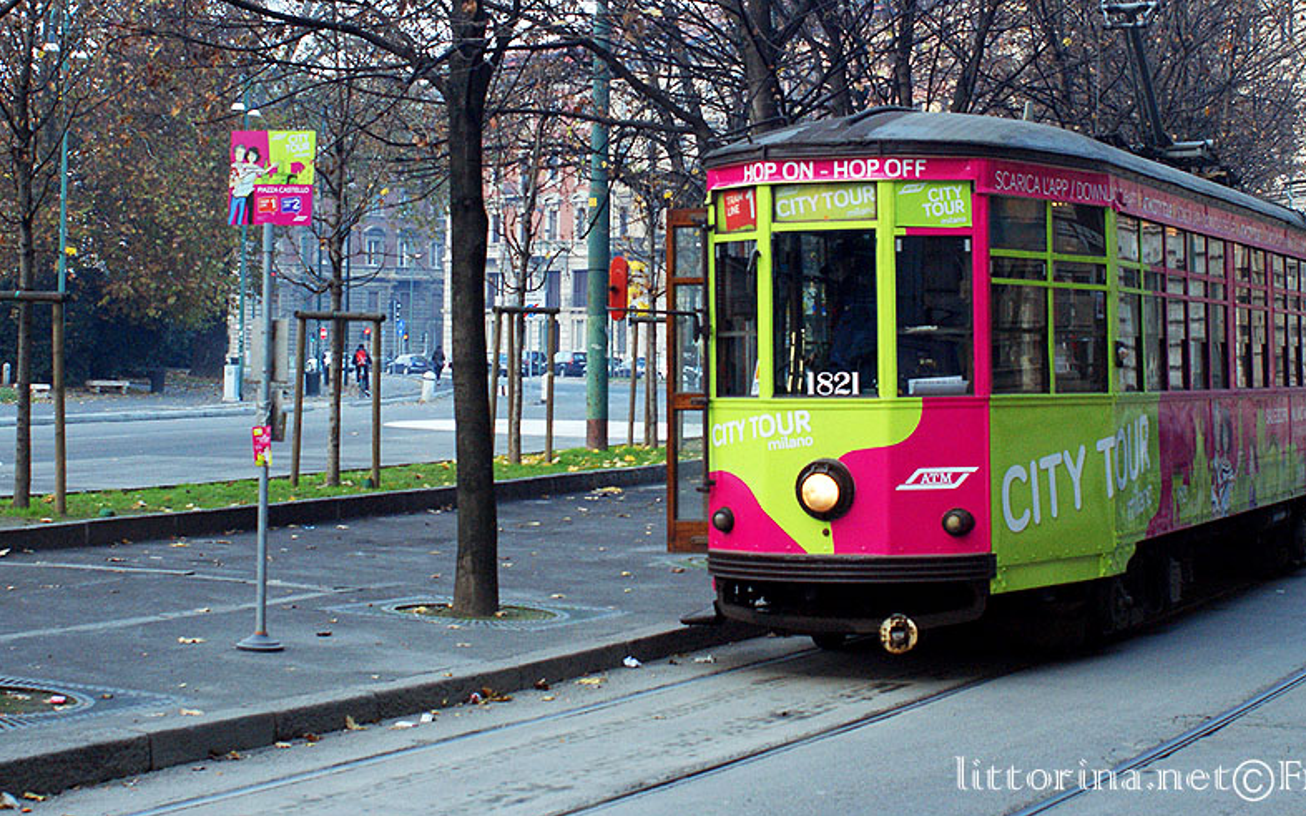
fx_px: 2479
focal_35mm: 70
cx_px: 758
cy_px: 259
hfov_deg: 29.5
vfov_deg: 18.6
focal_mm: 35
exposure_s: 1/60
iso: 800
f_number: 6.3
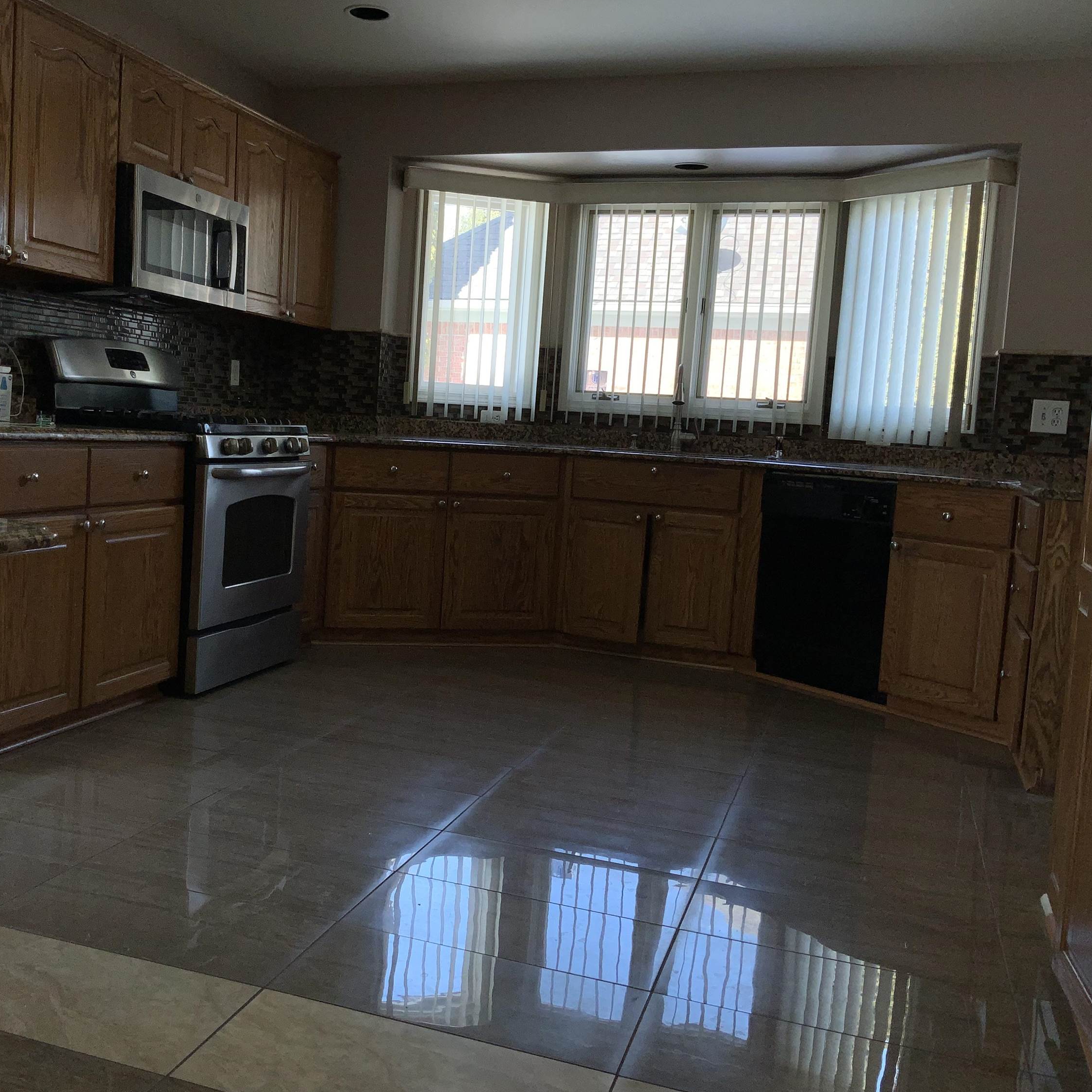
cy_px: 536
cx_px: 431
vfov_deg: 47.2
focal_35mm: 35
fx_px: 1249
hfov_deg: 46.9
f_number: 1.8
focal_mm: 3
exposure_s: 1/183
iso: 16
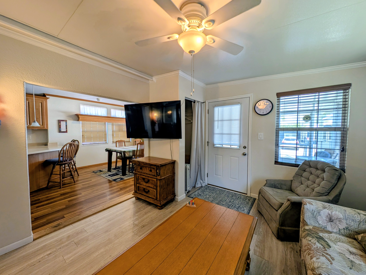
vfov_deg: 94.6
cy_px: 138
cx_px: 183
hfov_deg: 110.5
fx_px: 127
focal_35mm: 12
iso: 109
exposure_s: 1/120
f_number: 1.95
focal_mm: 2.23
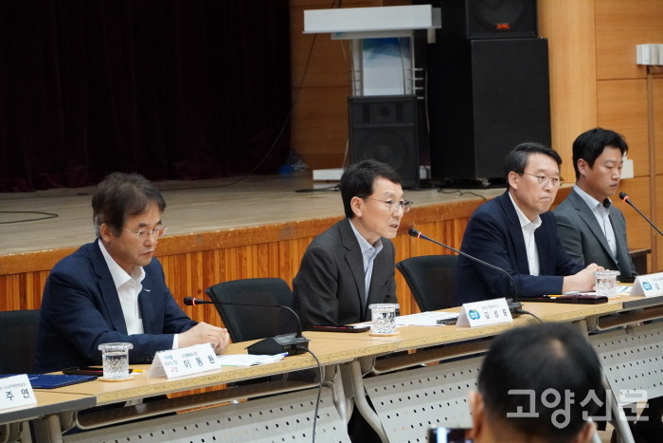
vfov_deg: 11.0
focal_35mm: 124
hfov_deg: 16.5
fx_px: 2293
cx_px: 332
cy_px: 222
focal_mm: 83
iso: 6400
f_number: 5.6
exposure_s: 1/100
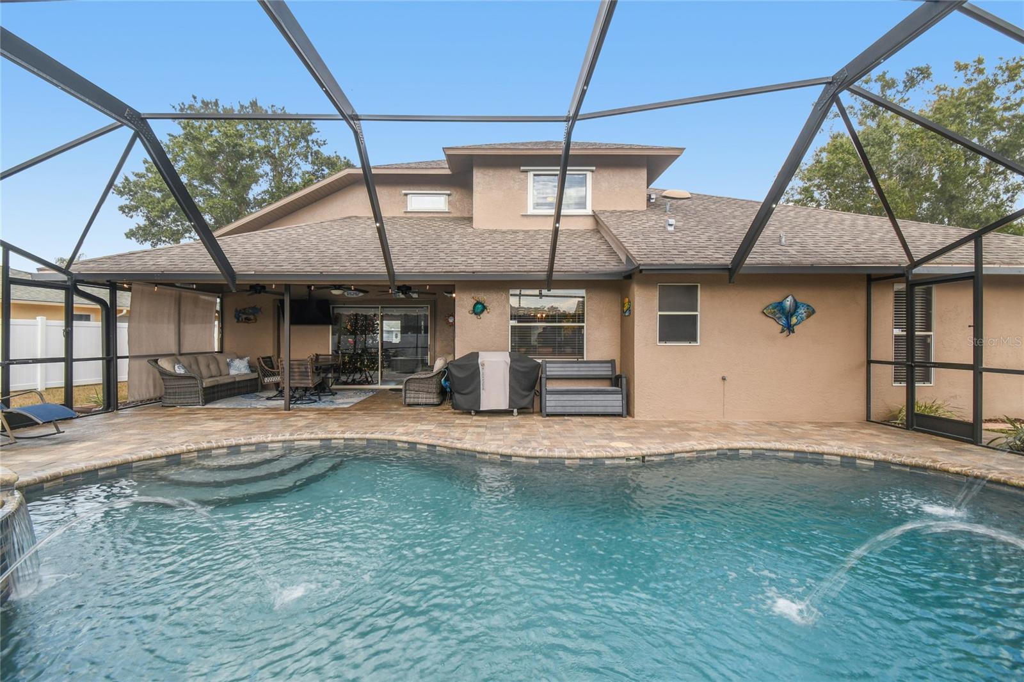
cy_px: 341
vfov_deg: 77.3
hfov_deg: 100.4
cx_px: 512
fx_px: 427
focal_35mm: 15
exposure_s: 1/20
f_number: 7.1
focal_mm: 10
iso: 100
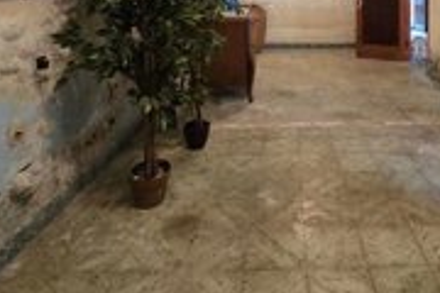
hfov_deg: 65.2
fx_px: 330
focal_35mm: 27
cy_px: 2
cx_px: 301
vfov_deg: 41.8
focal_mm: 2.2
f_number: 2.2
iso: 800
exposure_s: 1/50
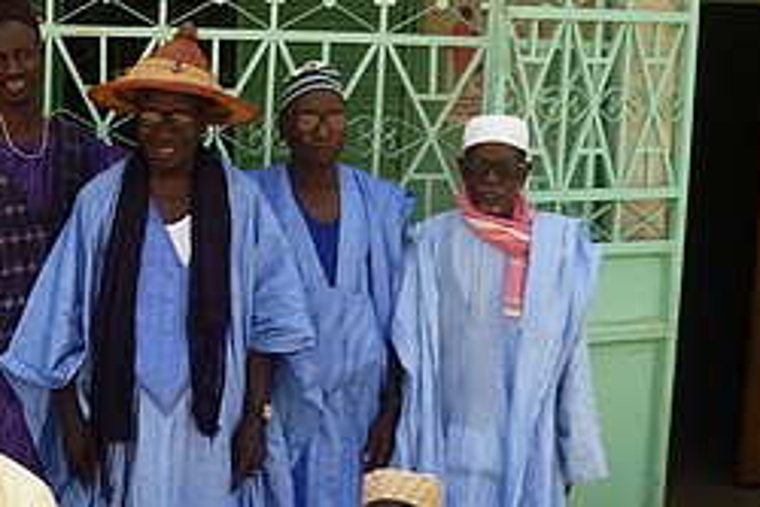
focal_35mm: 77
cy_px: 326
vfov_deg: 17.7
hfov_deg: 25.1
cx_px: 9
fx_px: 1626
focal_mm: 6.6
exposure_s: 1/500
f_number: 3.1
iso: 80
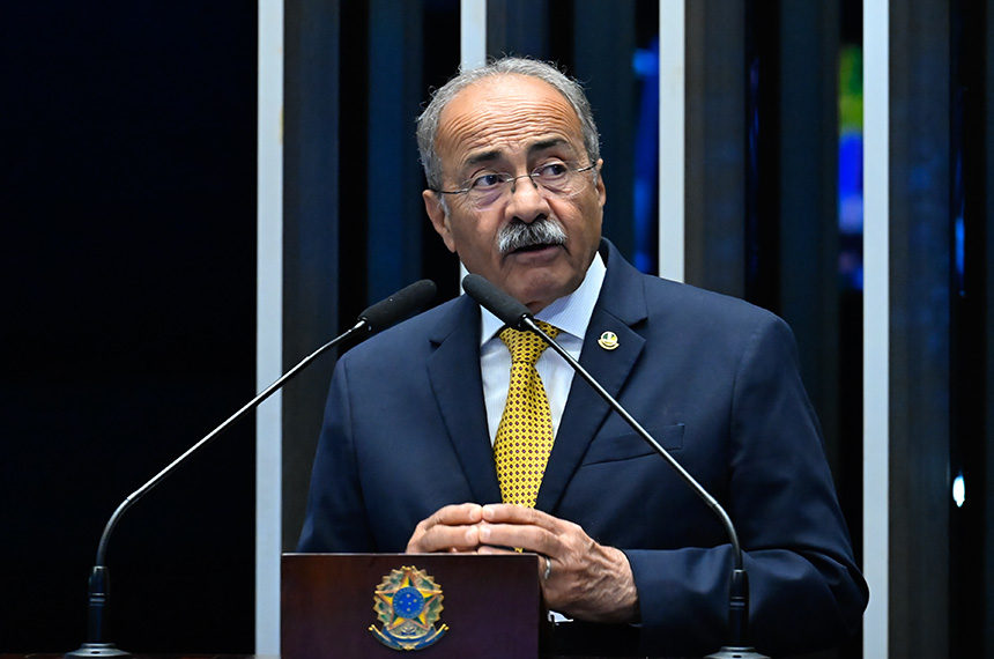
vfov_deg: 4.6
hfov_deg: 6.9
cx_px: 497
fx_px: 8268
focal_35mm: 300
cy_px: 330
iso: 6400
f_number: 5.6
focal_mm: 200
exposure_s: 1/80
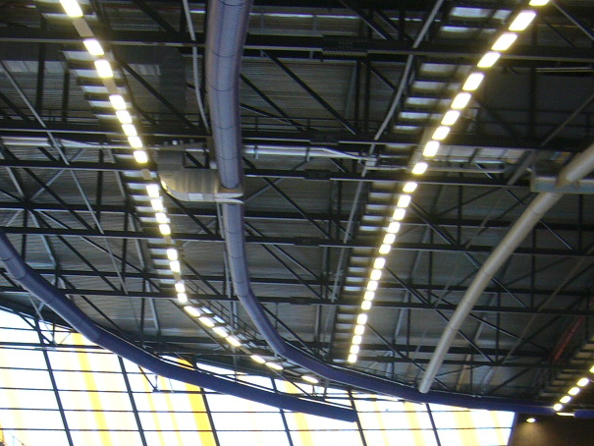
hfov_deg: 26.2
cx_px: 217
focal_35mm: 74
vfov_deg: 19.5
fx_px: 1270
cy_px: 418
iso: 100
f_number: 2.8
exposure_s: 1/15
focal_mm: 5.8
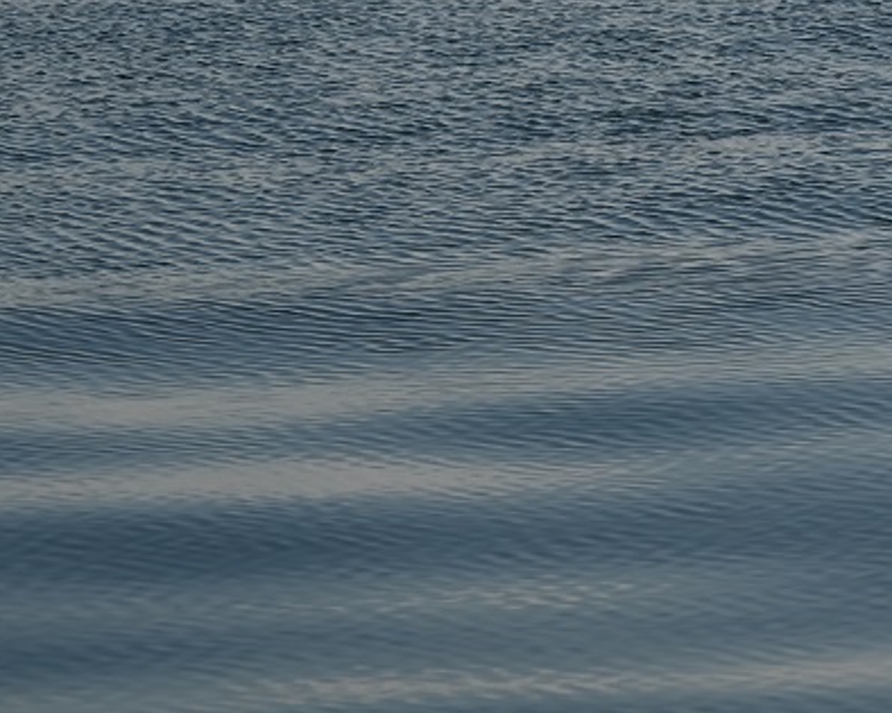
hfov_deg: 6.2
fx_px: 8024
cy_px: -336
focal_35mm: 304
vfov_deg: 5.1
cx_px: 1576
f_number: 8
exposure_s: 1/1000
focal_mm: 85
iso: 100
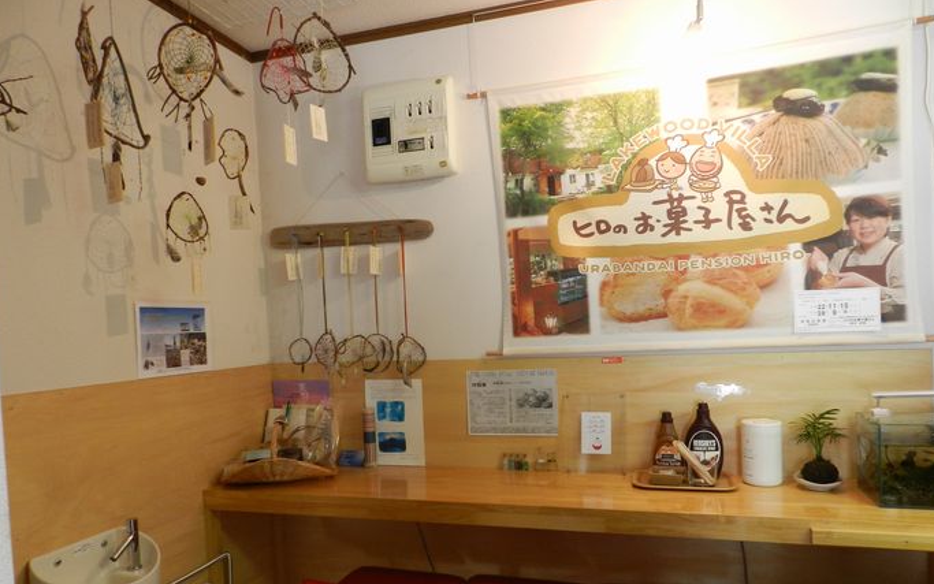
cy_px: 354
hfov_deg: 72.5
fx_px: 636
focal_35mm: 25
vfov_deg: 49.0
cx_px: 468
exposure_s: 1/30
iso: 220
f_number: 3.4
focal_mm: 4
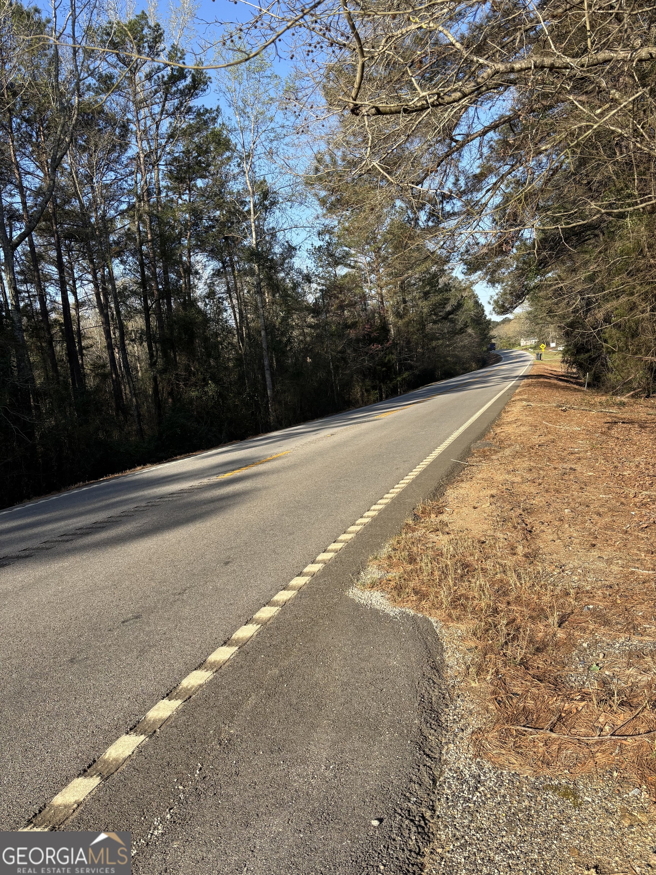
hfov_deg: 53.1
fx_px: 657
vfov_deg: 67.3
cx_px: 328
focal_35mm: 26
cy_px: 438
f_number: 1.6
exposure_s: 1/1522
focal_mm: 5.96
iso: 50
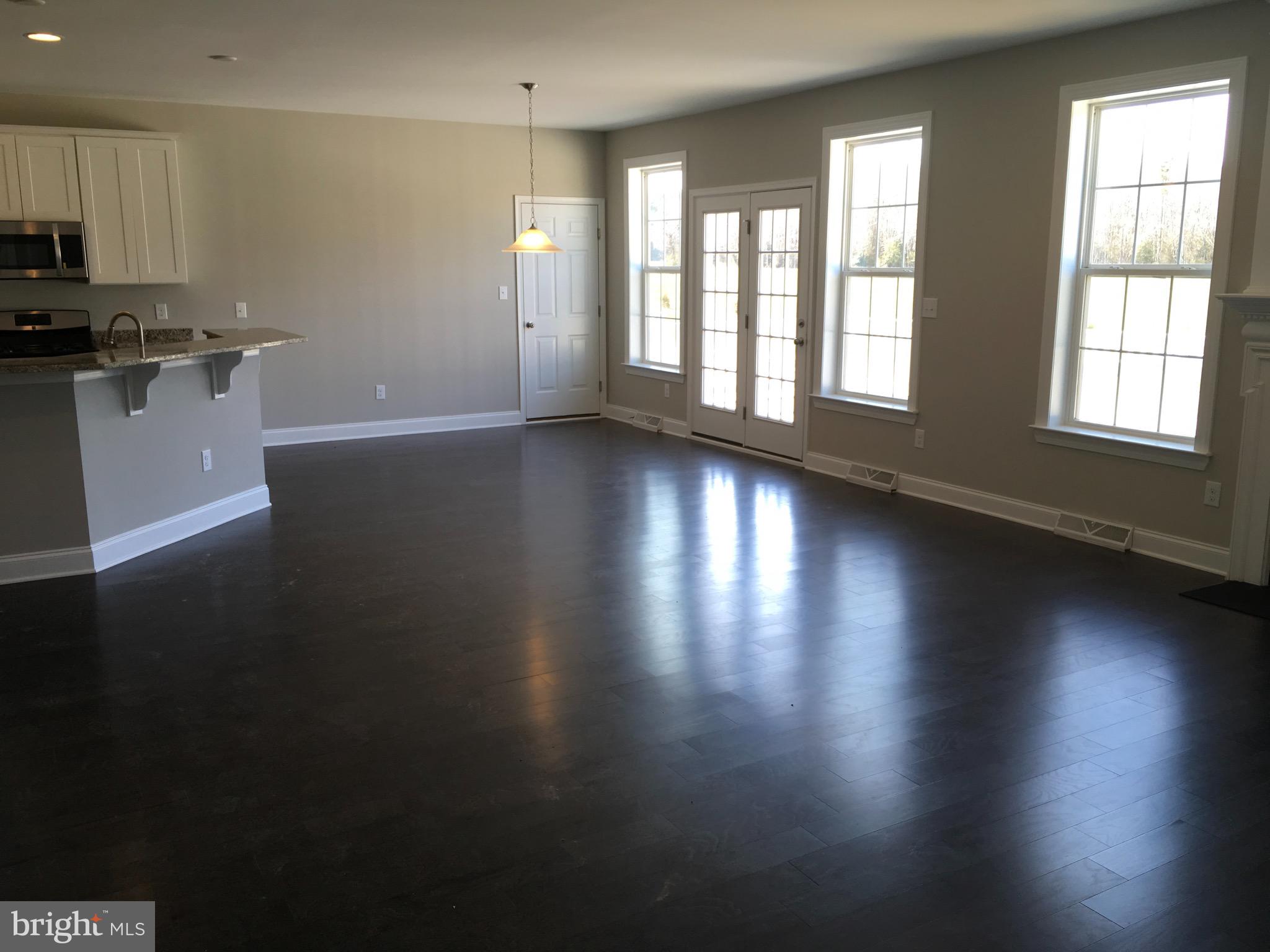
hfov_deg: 61.7
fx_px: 1064
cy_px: 476
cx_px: 635
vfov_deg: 48.2
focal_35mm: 29
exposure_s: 1/45
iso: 25
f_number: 2.2
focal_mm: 4.15
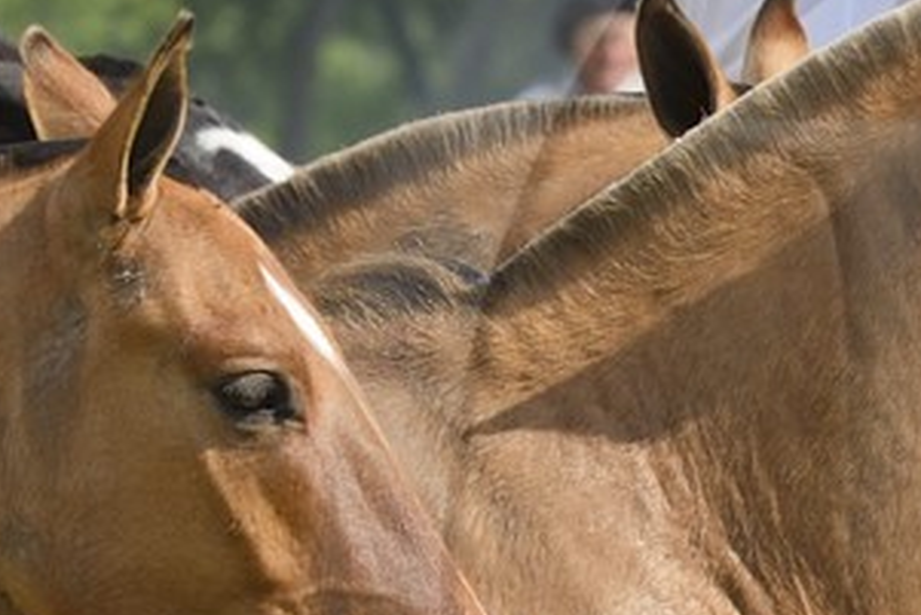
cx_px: 1567
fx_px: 21064
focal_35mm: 823
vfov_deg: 1.7
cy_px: 624
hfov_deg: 2.5
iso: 400
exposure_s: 1/800
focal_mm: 155
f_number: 6.3
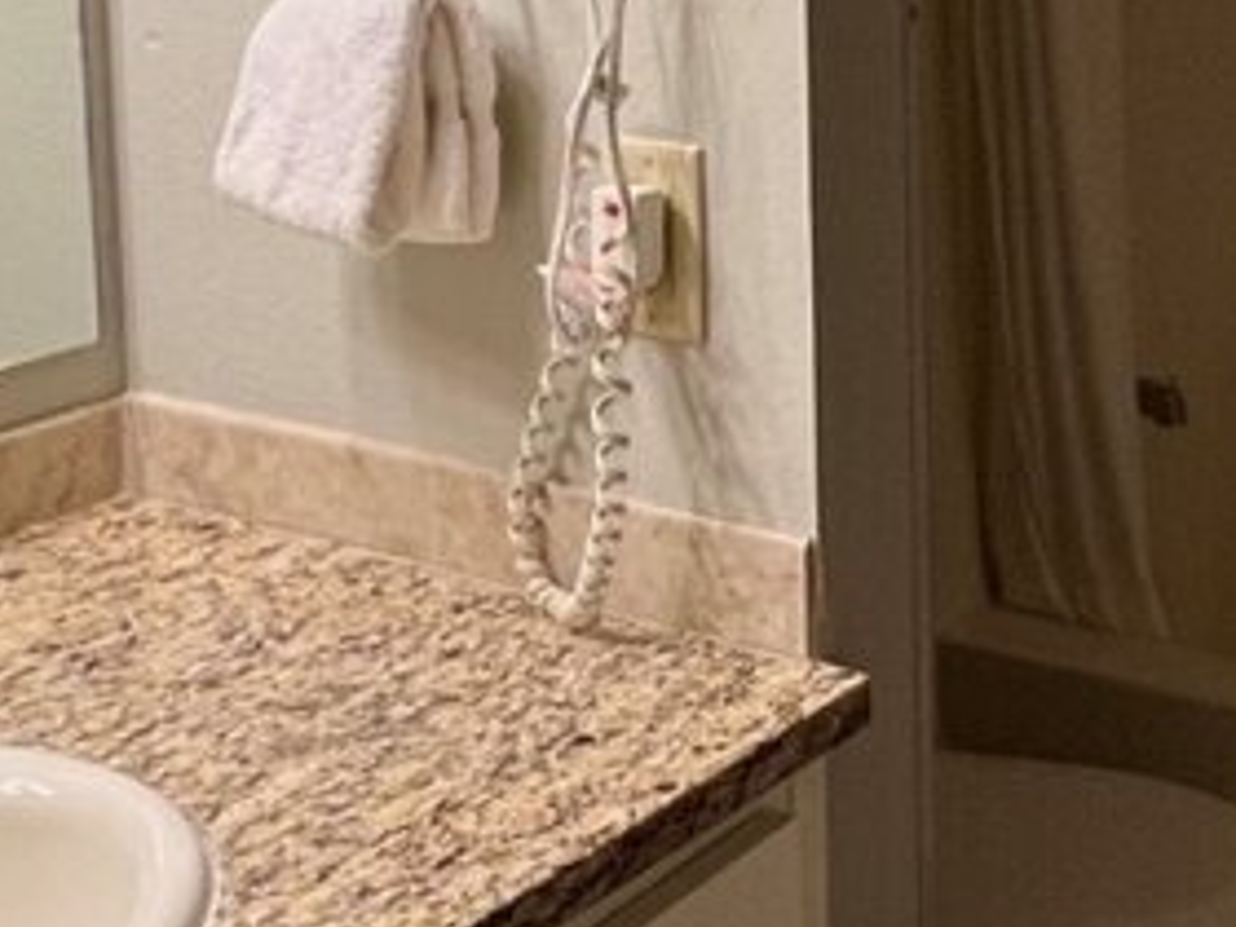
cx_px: 781
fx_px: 2321
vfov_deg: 21.6
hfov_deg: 29.7
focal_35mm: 65
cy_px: -35
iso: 160
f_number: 1.8
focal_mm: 1.57
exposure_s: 1/120
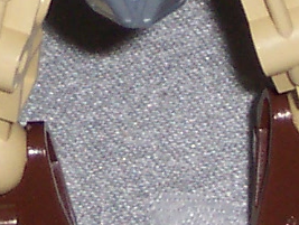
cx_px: 144
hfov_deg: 2.8
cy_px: -193
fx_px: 6106
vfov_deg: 2.1
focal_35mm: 706
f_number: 4.8
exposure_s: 1/90
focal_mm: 17.6
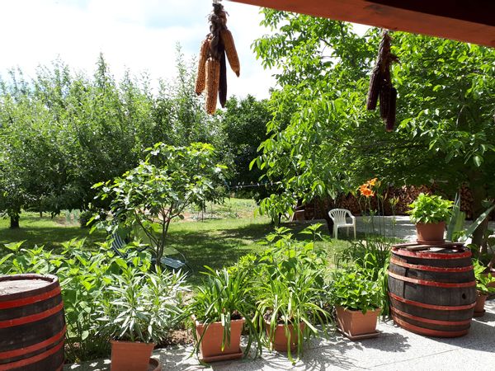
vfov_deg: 51.4
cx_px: 248
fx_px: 386
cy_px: 186
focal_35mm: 27
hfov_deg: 65.3
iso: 40
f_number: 1.9
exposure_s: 1/496
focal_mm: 3.6
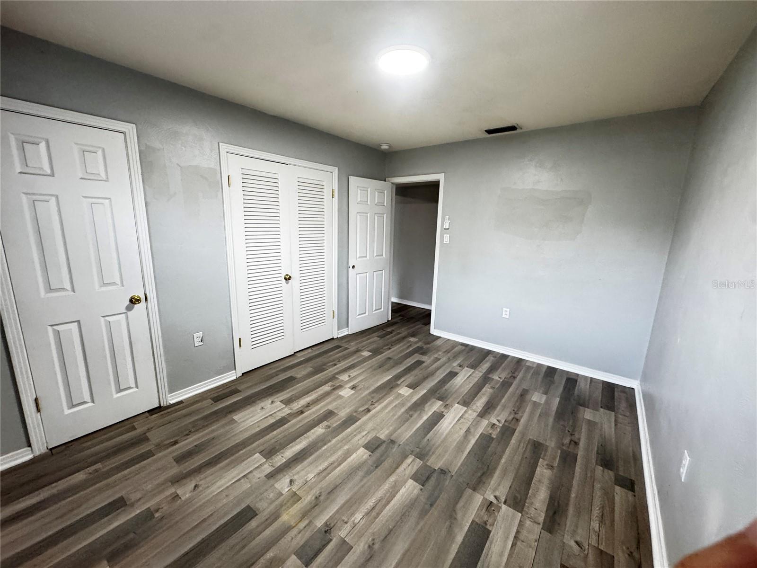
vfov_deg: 85.7
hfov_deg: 102.1
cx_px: 378
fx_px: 306
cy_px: 284
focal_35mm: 14
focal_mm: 2.22
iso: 400
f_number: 2.2
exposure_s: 1/60
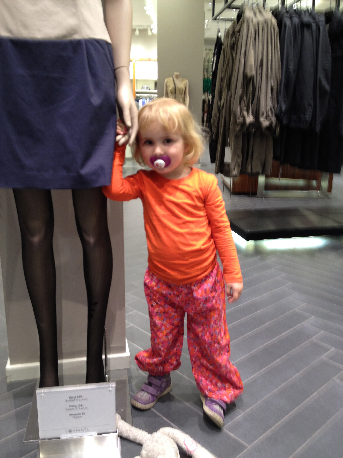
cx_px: 172
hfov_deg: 40.7
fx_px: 462
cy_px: 229
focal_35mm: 35
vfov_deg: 52.6
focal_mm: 4.28
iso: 80
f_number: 2.4
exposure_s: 1/20
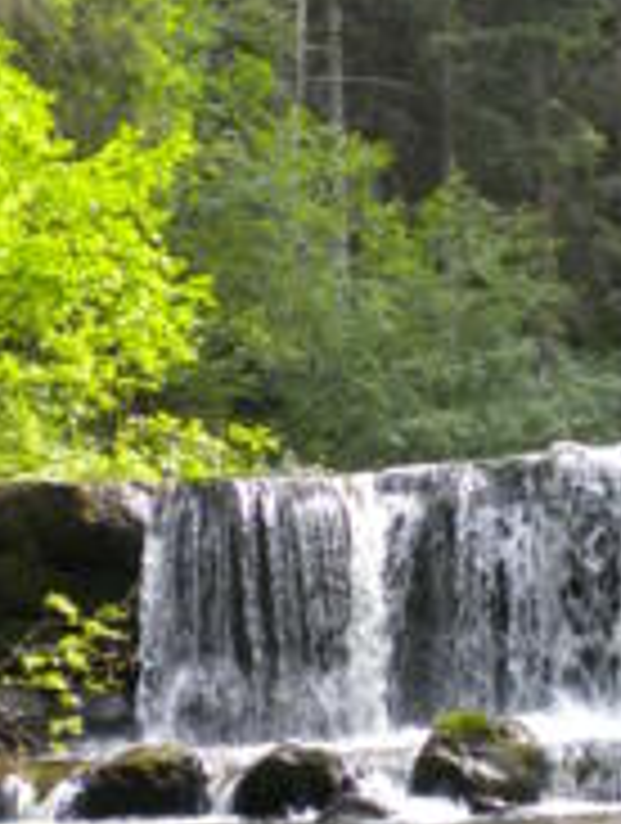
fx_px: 2002
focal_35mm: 84
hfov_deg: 17.6
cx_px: 256
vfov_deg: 23.2
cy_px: 365
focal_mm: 6.3
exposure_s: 1/152
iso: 80
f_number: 3.1
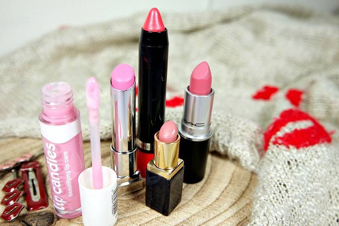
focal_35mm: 35
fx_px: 329
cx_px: 170
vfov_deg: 37.8
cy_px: 113
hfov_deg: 54.4
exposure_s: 1/100
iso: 100
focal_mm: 23
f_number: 4
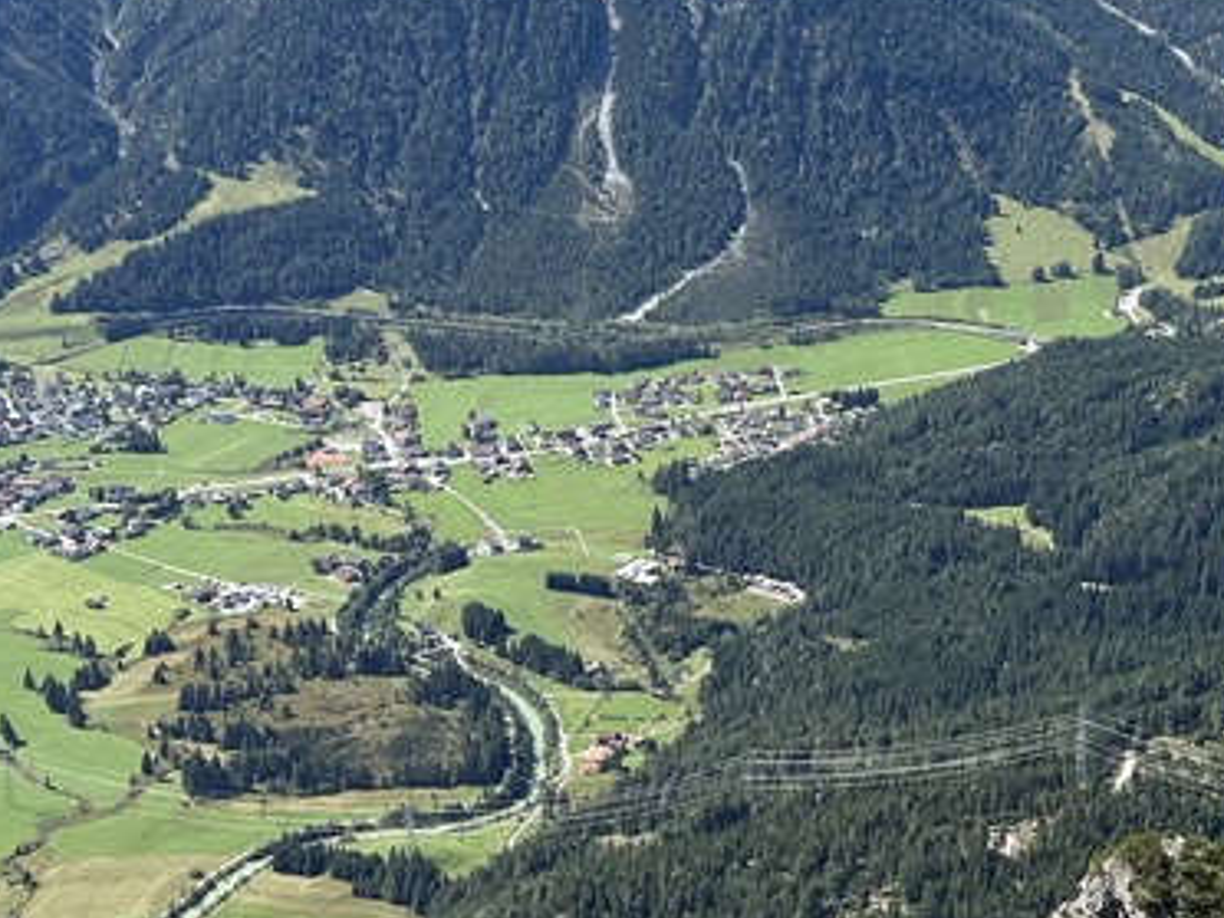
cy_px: 188
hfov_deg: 29.0
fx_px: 2334
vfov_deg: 22.0
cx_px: 879
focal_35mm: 66
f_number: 1.78
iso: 80
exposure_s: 1/3597
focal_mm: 6.86
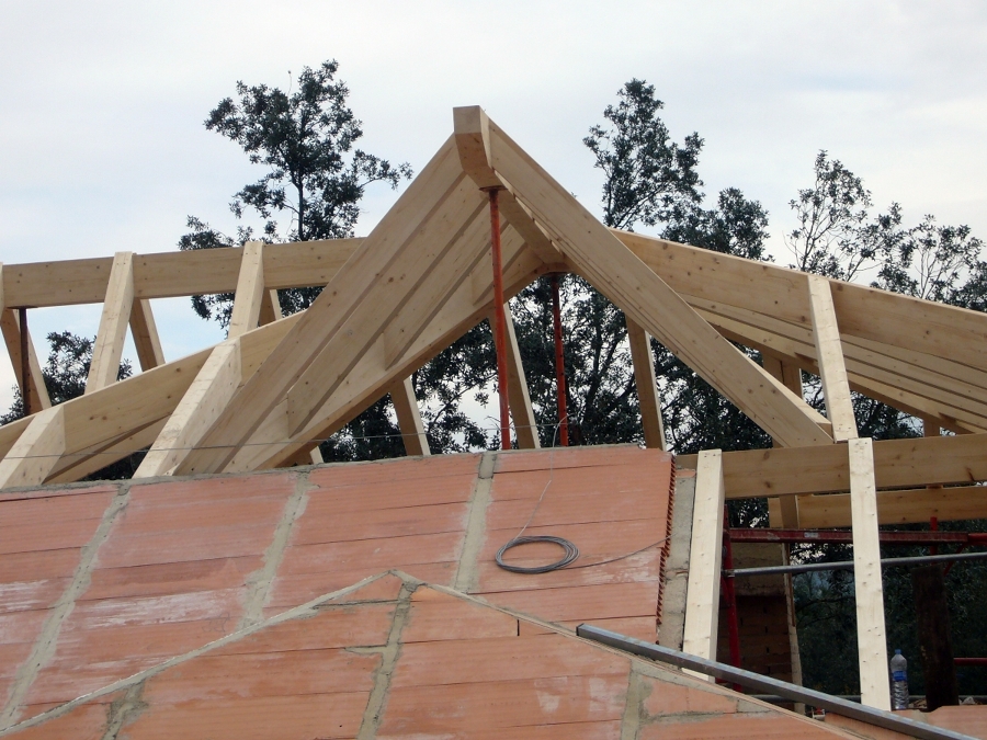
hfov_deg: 19.3
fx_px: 2908
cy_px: 370
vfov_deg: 14.5
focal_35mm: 102
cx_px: 494
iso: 80
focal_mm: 16.8
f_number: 5.6
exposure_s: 1/200
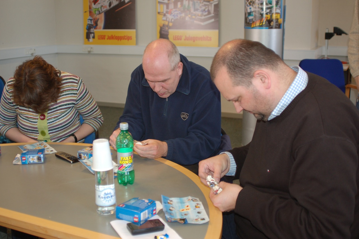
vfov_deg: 31.8
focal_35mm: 42
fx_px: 418
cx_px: 180
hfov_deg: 46.4
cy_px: 120
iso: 400
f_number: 2.8
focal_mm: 28
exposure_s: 1/60
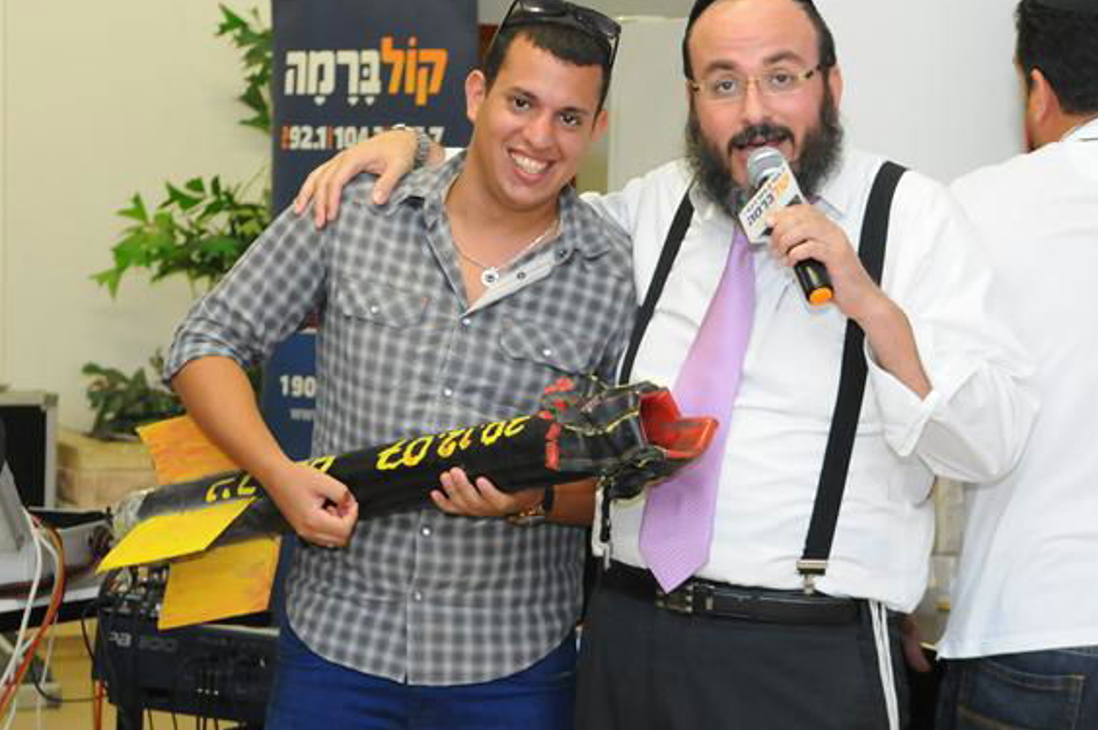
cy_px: 329
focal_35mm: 106
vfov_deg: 12.9
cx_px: 625
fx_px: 3219
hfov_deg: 19.3
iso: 1600
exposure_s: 1/125
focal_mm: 55
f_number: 5.6
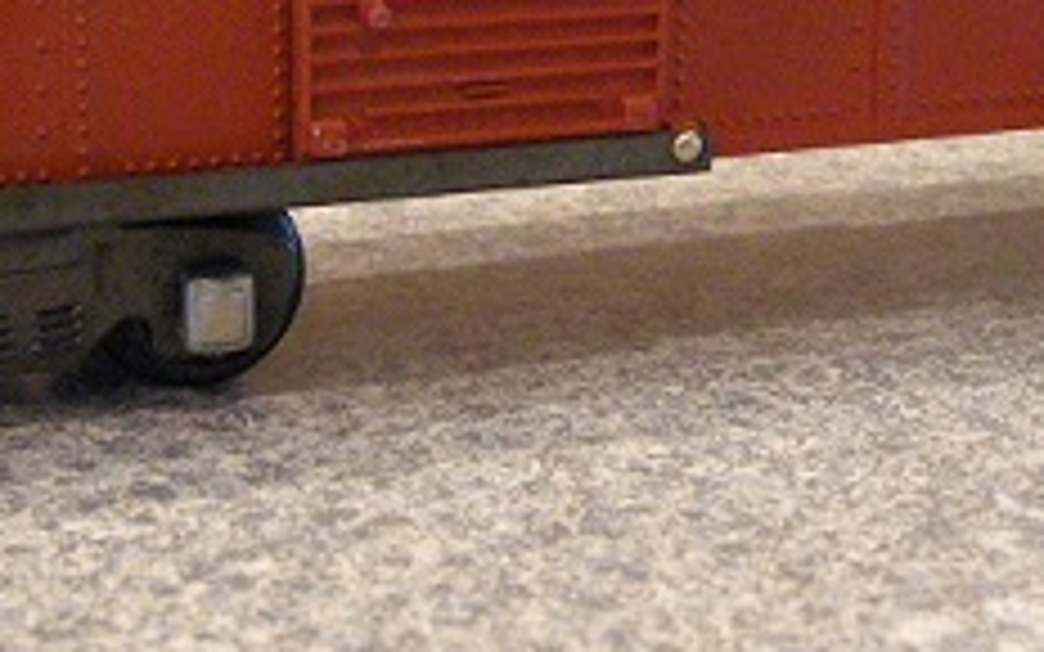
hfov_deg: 18.6
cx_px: 688
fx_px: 3187
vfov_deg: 11.6
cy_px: 106
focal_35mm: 112
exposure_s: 1/17.1
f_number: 2.7
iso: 400
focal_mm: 7.5
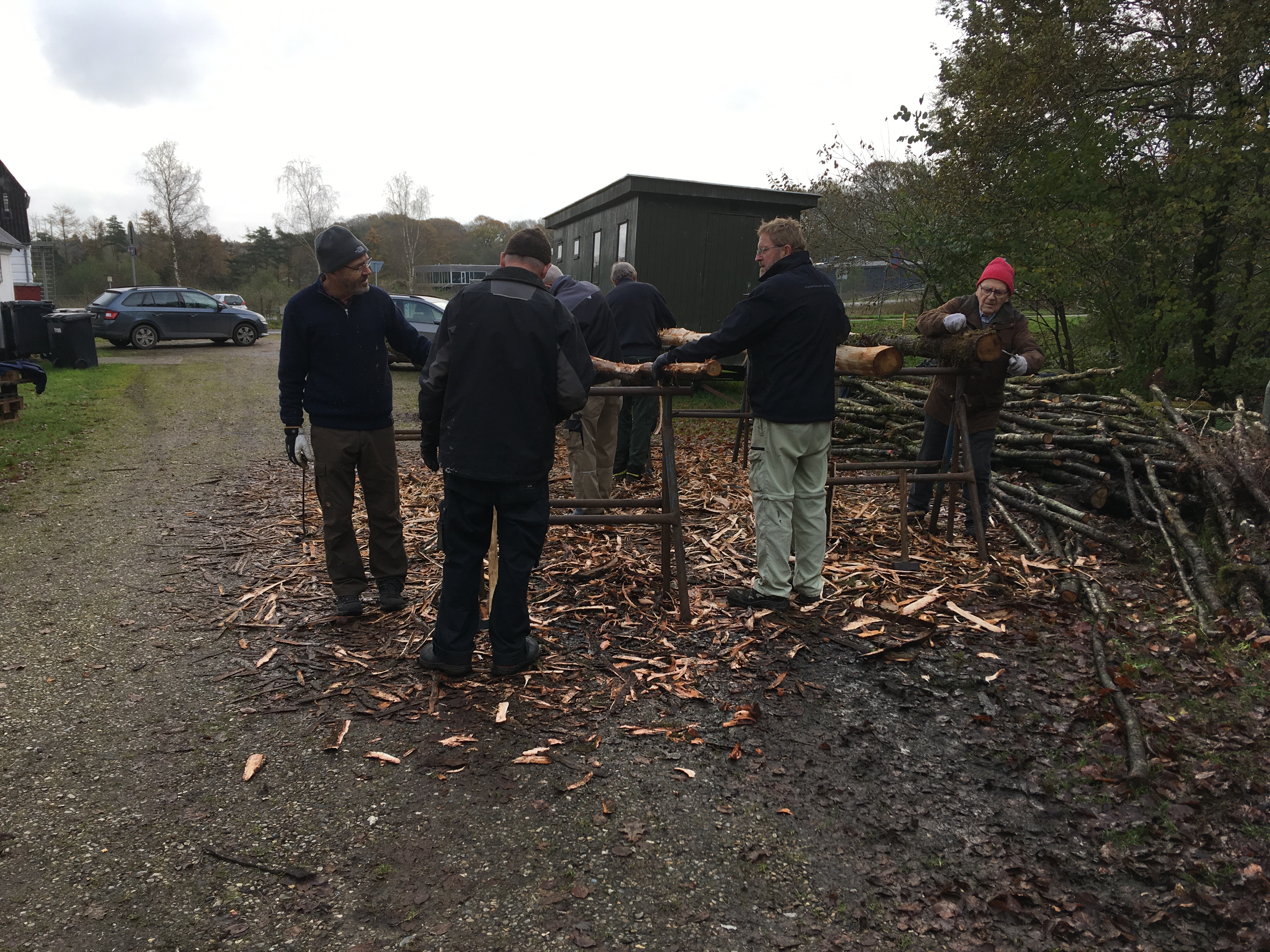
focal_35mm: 29
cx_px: 635
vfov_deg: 48.2
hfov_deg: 61.7
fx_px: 1064
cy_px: 476
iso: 25
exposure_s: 1/196
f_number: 2.2
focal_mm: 4.15
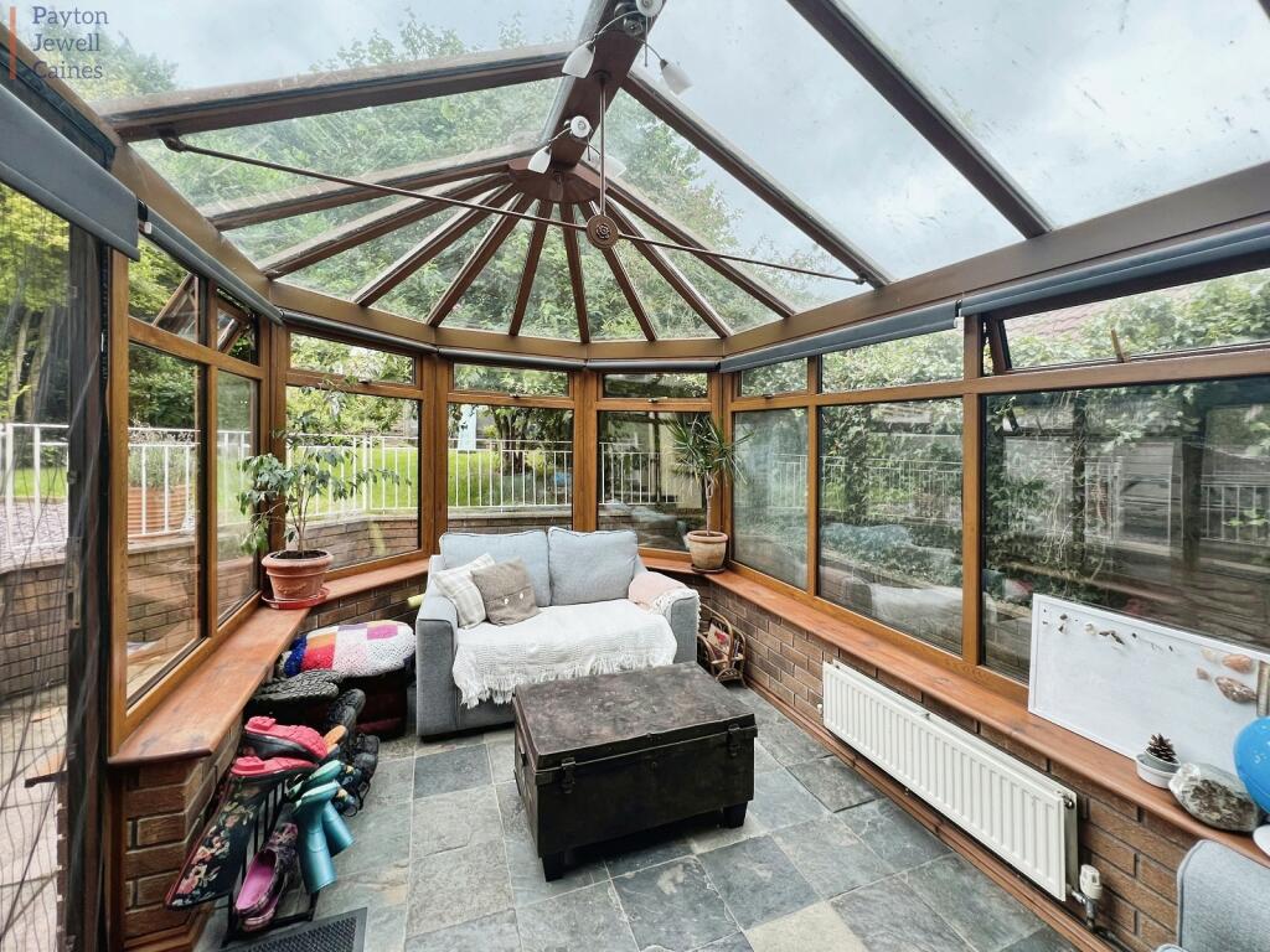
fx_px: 477
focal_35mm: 13
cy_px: 476
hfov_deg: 106.2
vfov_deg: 89.9
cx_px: 635
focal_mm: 1.57
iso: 32
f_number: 1.8
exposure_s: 1/99
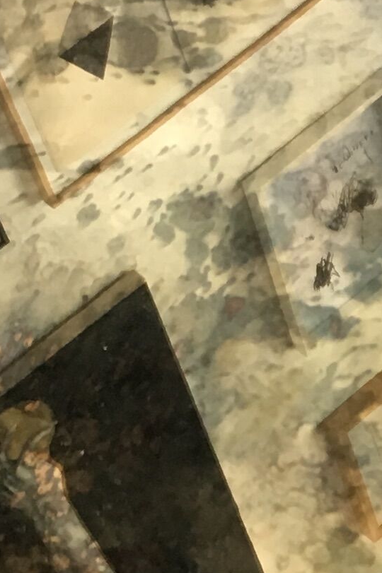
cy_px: 614
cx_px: 445
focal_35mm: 150
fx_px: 2389
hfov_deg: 9.0
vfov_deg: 13.4
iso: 50
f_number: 2.2
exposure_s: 1/33
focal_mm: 4.15
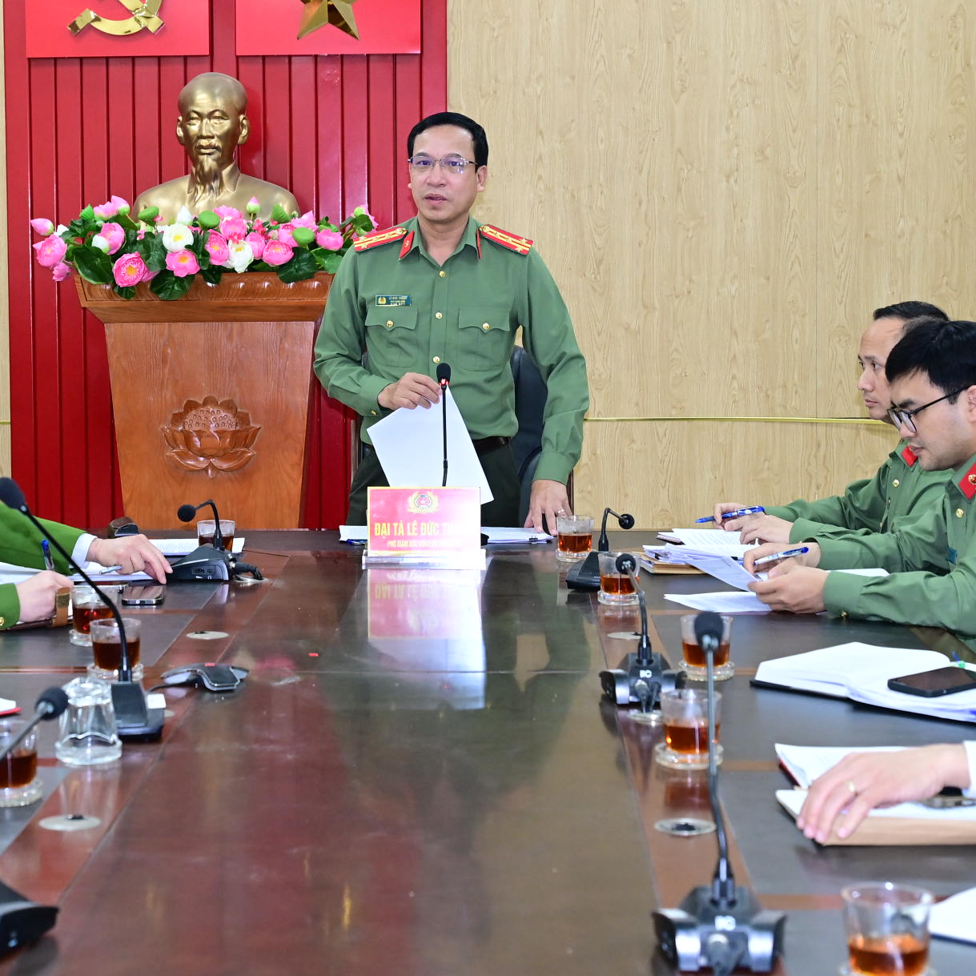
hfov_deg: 22.1
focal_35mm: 78
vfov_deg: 22.2
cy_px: 437
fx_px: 2488
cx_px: 346
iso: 1600
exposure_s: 1/160
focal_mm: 37
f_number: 4
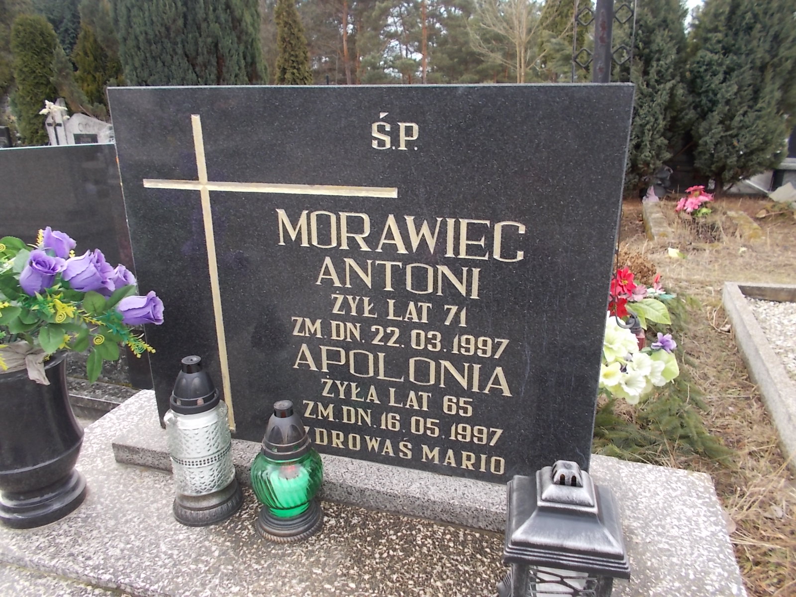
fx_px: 598
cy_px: 298
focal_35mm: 26
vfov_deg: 53.1
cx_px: 398
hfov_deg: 67.3
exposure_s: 1/125
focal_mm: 4.6
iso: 80
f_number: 3.2
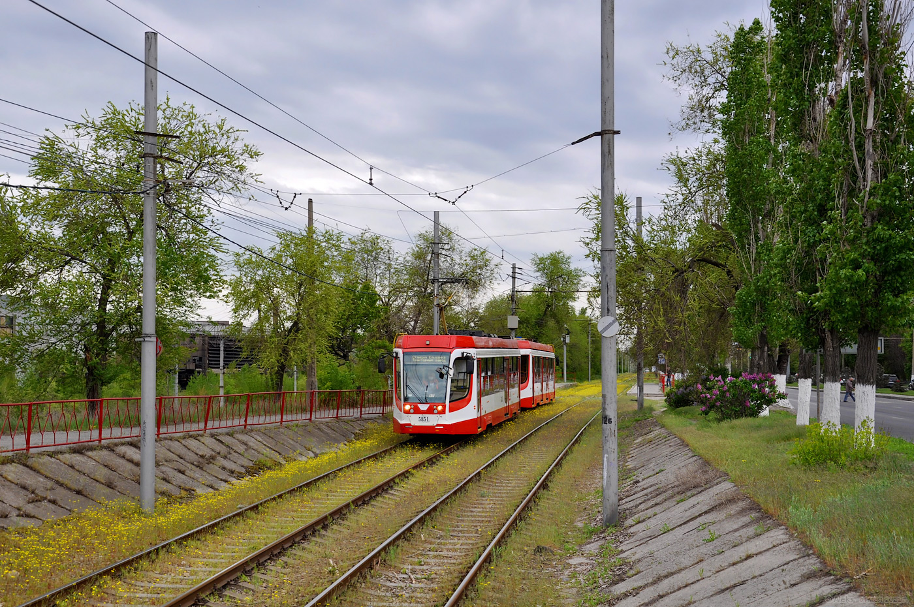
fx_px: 1141
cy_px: 304
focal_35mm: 45
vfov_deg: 29.8
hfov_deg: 43.6
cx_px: 457
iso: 200
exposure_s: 1/320
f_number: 6.3
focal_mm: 30
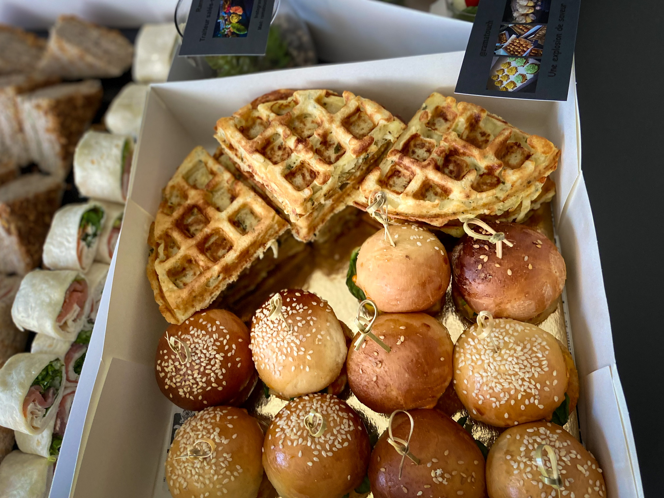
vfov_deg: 53.1
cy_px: 249
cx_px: 332
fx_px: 499
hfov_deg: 67.3
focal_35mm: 26
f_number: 1.8
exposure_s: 1/60
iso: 320
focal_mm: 4.25
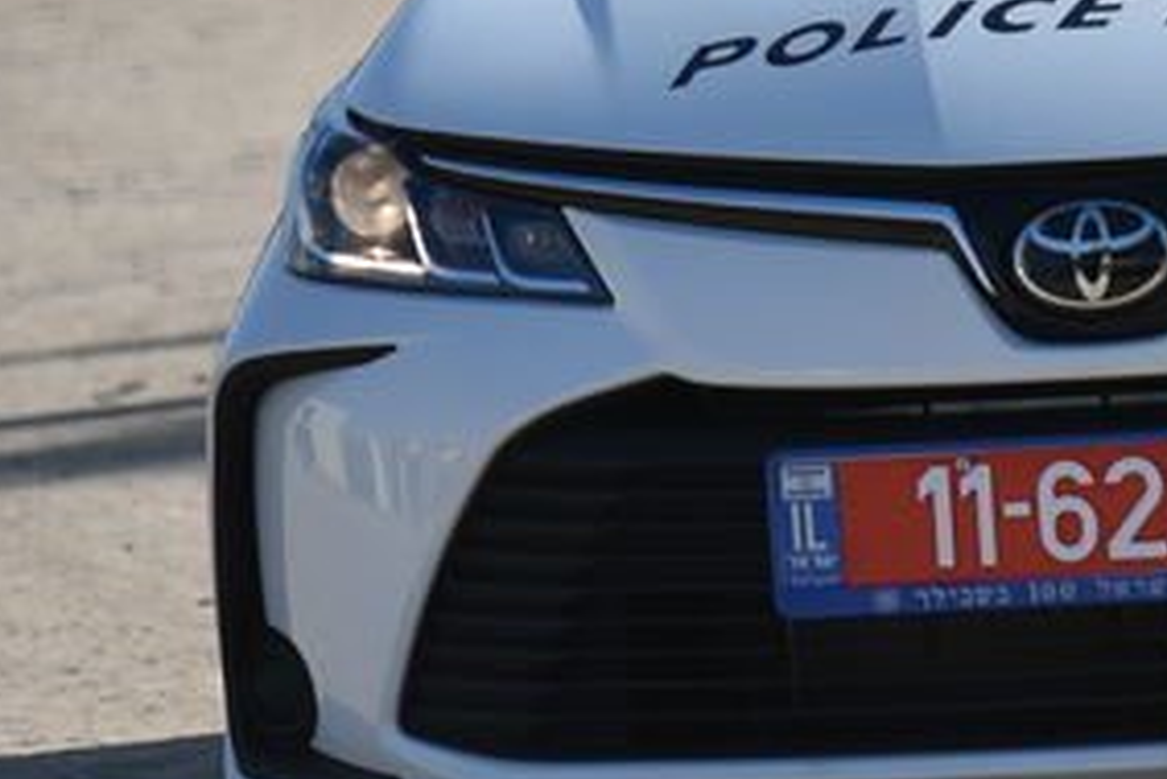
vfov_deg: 1.9
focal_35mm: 717
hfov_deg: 2.9
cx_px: 2722
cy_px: -449
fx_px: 23254
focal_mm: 145
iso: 125
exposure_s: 1/3200
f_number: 2.8
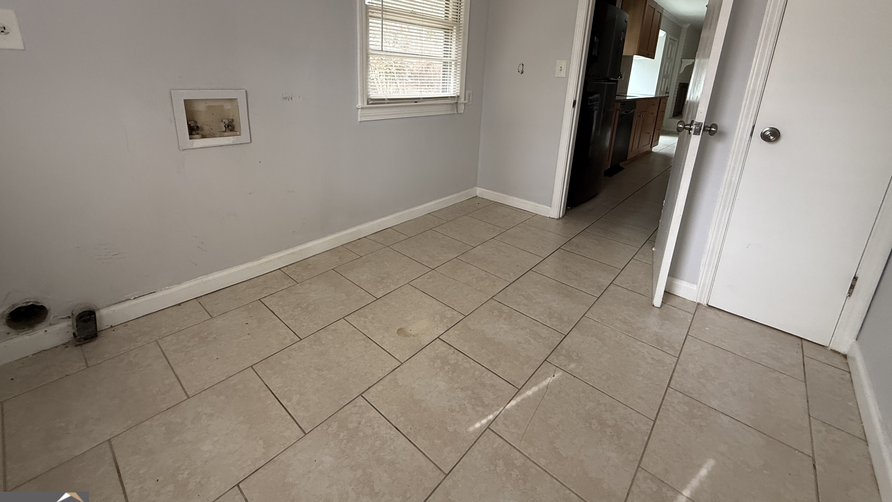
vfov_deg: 65.6
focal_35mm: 16
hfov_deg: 99.4
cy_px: 176
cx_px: 452
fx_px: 378
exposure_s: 1/99
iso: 160
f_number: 2.2
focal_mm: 2.22
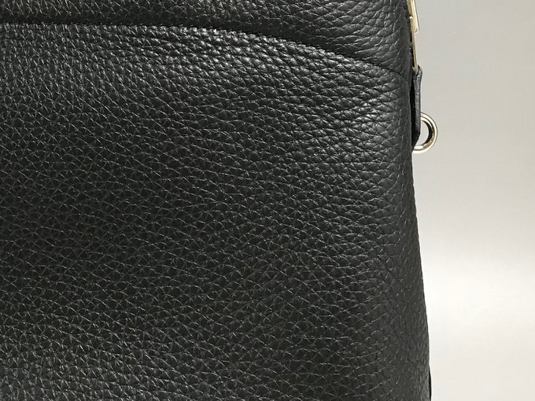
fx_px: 1283
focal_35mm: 83
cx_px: -46
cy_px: -4
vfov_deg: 17.4
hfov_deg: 22.3
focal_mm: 3.99
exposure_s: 1/30
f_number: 1.8
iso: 25
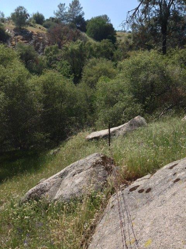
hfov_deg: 42.9
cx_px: 93
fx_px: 236
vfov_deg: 55.4
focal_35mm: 33
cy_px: 124
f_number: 2.4
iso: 50
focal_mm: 4.13
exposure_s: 1/1290
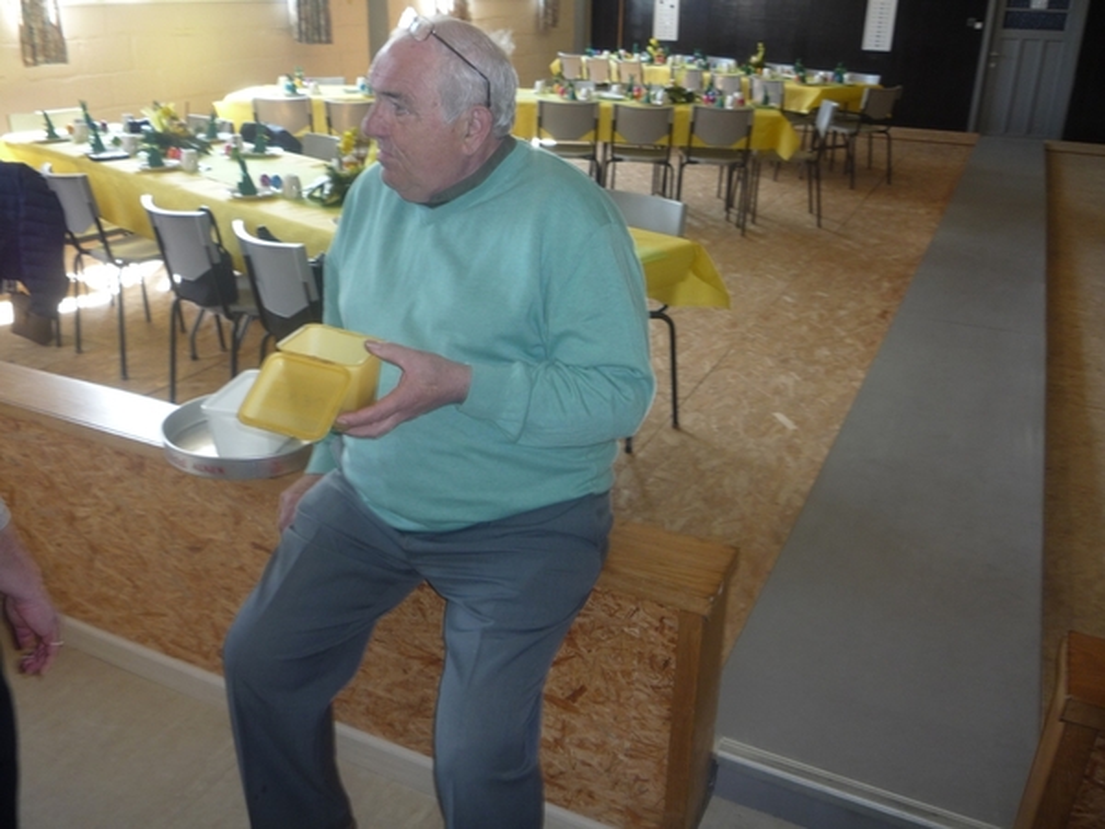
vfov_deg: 46.8
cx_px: 552
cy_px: 414
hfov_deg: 60.0
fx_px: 958
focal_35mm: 30
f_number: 3.3
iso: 100
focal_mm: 5.2
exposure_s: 1/30
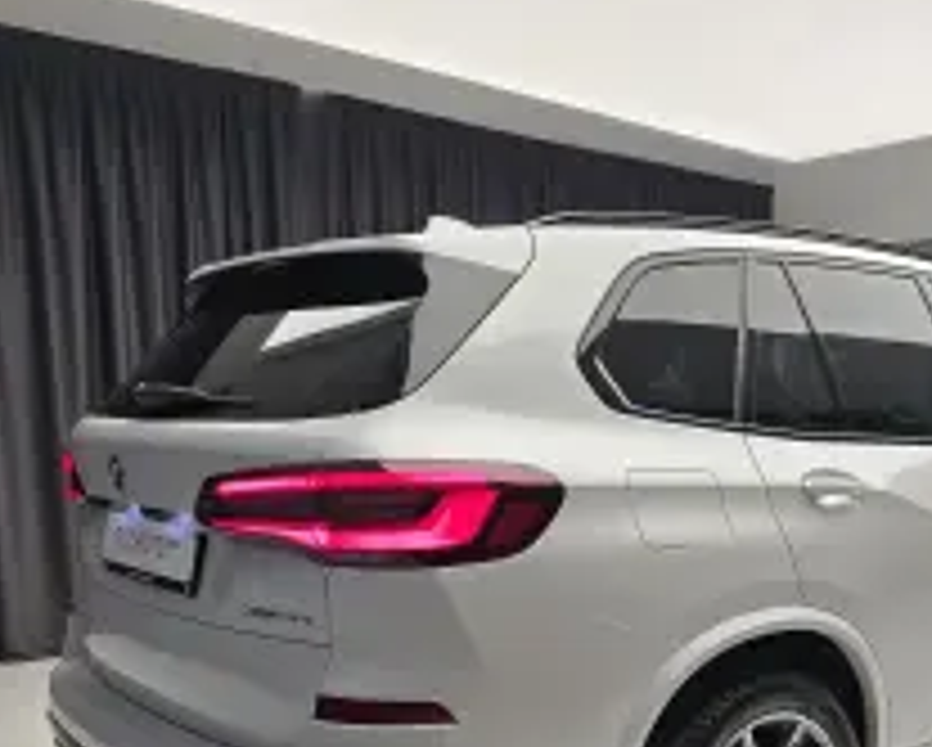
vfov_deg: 37.5
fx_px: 1077
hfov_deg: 45.8
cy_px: 540
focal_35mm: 39
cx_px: 648
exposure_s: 1/180
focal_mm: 6.3
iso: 80
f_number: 1.7
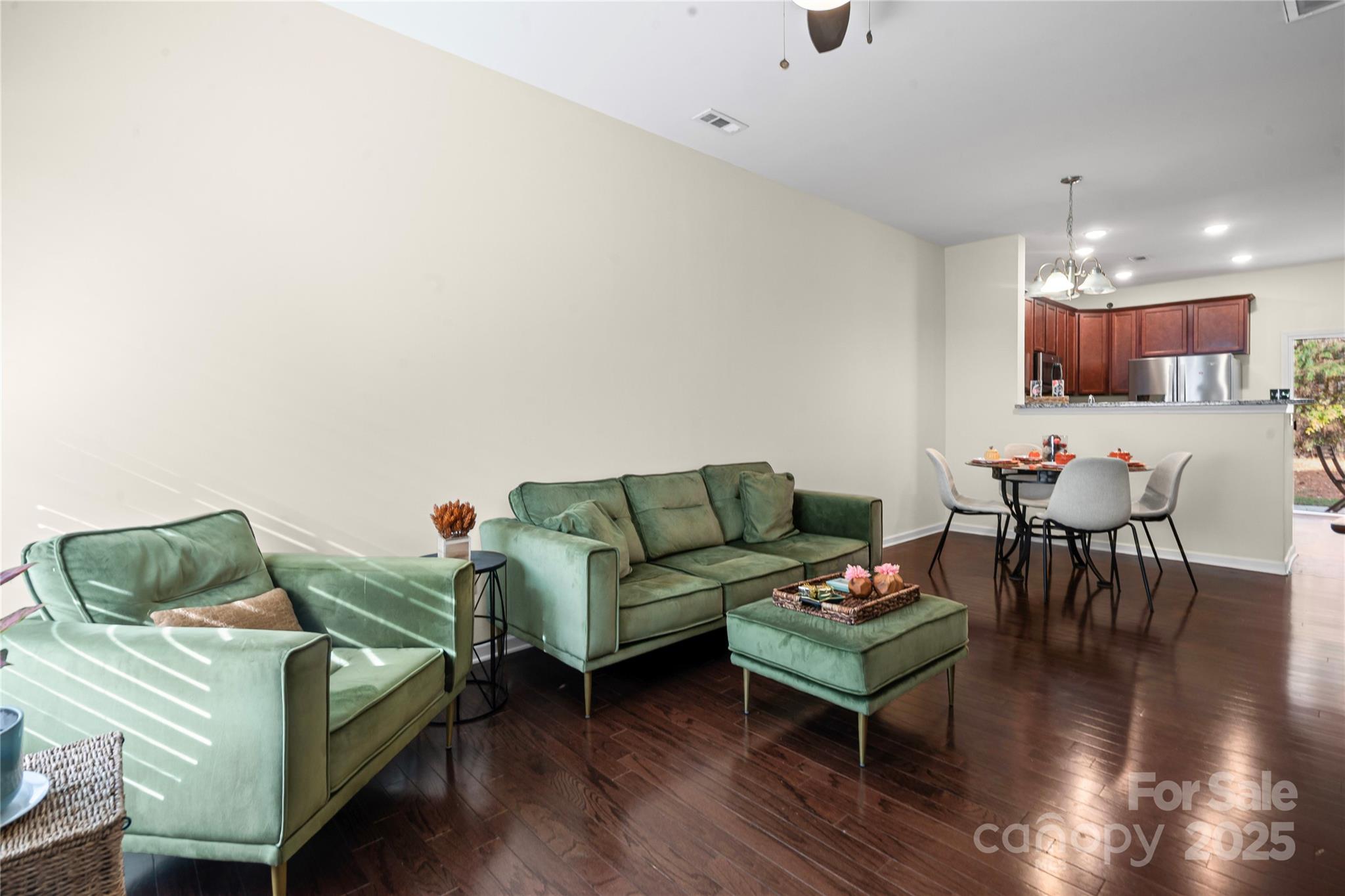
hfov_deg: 96.8
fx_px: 598
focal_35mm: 16
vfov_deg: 73.7
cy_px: 448
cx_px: 672
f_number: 11
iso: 100
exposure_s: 1/1.25
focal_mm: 16
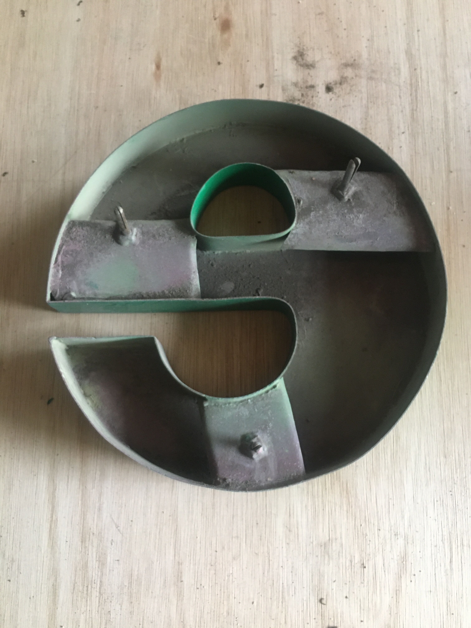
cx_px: 236
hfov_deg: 48.2
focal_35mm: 29
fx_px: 526
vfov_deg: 61.7
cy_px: 314
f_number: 2.2
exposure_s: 1/33
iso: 250
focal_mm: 4.15
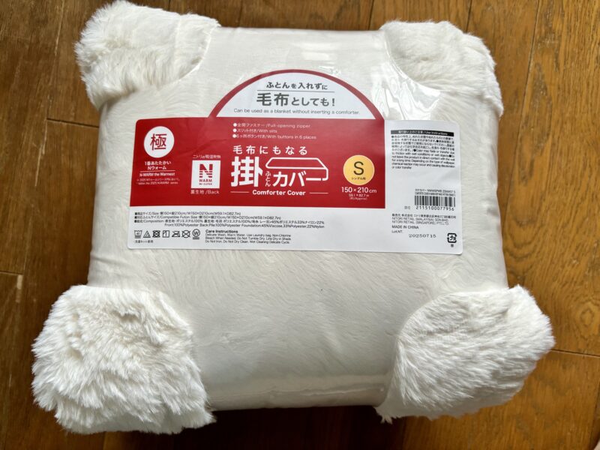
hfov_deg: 67.3
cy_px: 225
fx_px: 451
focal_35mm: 26
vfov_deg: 53.1
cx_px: 300
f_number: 1.6
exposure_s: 1/121
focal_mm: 5.96
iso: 125
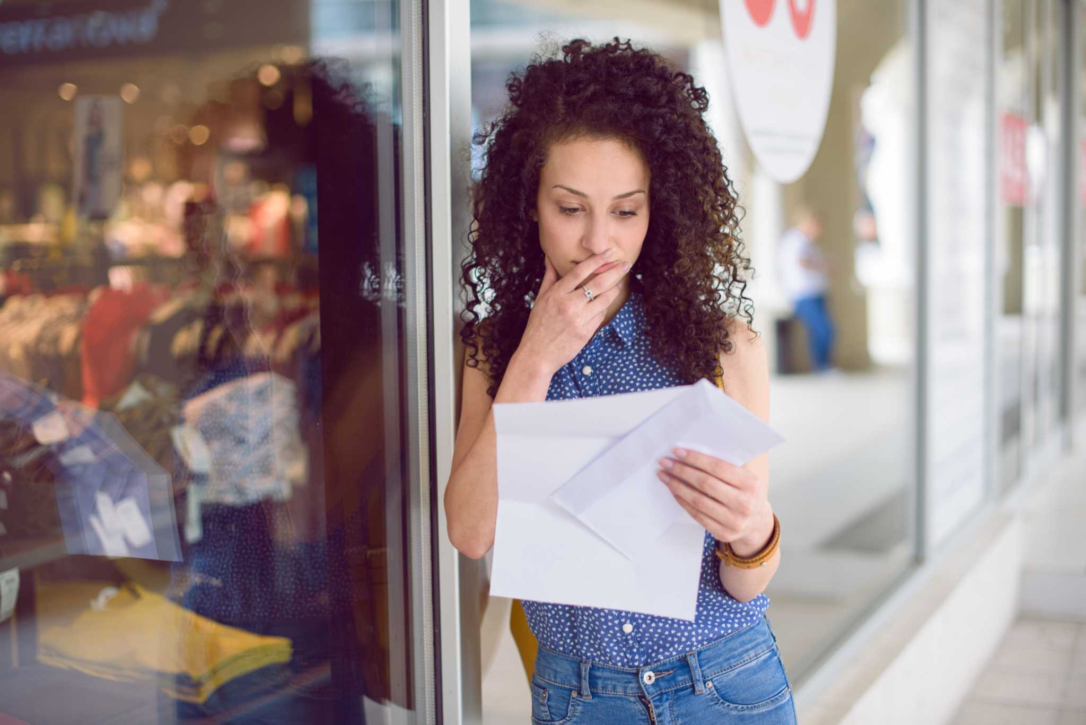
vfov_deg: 27.0
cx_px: 543
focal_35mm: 50
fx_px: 1509
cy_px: 362
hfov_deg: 39.6
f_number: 2.2
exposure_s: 1/160
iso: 250
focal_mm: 50
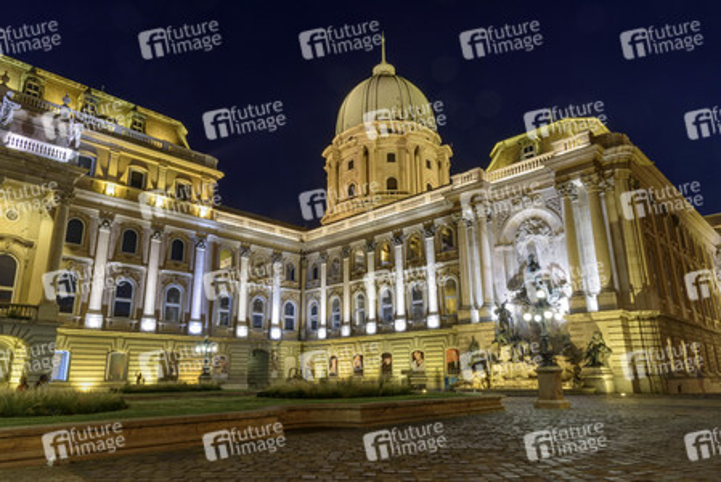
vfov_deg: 53.2
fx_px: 481
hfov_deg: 73.7
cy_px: 241
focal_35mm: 24
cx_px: 360
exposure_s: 8
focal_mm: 24
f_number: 13
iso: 100
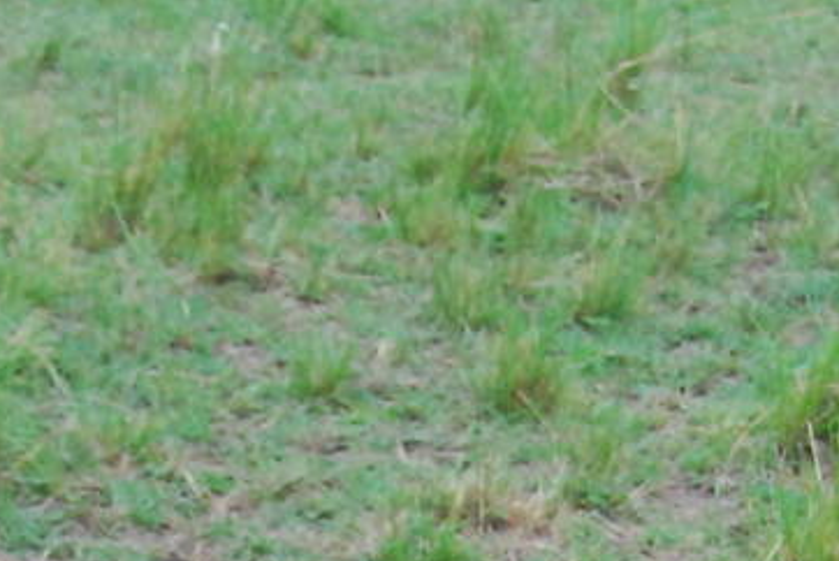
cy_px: 1146
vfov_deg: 6.3
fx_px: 4945
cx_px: 582
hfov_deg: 9.7
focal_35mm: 212
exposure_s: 1/80
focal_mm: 32
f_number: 5
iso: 1000
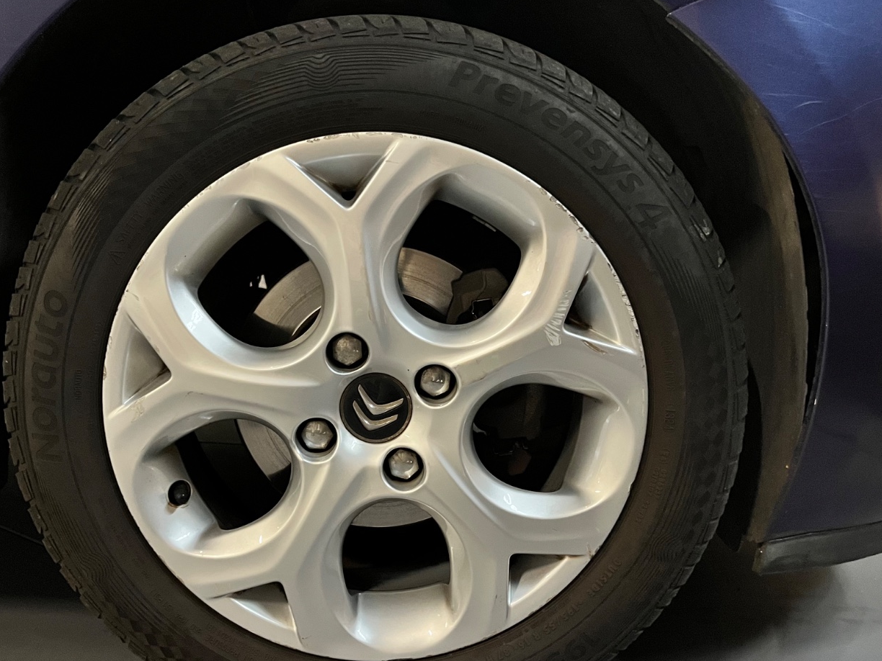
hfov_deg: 53.8
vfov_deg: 41.8
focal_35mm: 34
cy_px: 353
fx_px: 866
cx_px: 388
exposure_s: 1/33
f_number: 1.6
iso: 640
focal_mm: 5.1
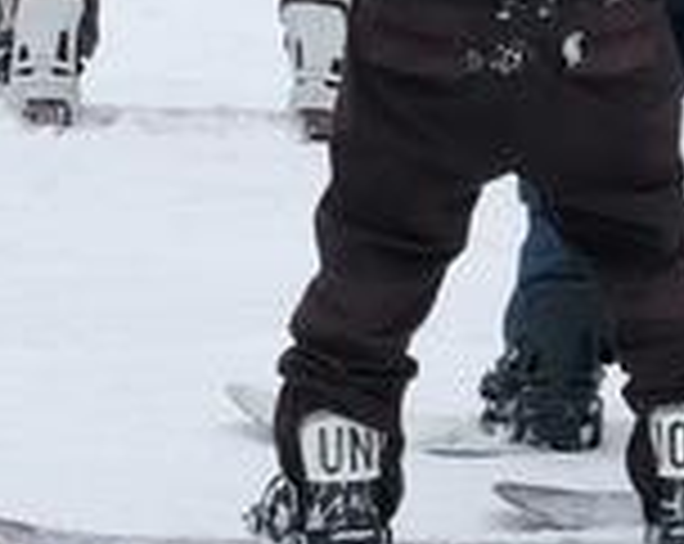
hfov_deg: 3.4
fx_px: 11598
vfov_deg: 2.7
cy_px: -490
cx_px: 212
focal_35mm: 574
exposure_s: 1/2700
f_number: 4.5
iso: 500
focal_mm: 68.7
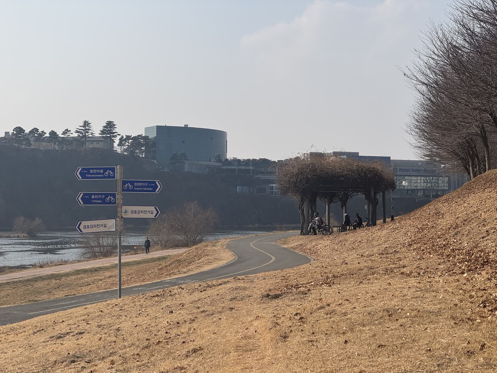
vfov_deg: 18.4
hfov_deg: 24.4
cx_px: 242
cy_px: 193
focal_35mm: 80
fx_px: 1149
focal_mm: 9
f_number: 2.8
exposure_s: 1/1376
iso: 25
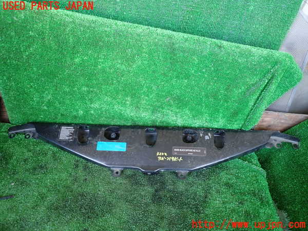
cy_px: 116
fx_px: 222
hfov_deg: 69.4
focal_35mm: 25
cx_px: 154
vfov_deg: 54.9
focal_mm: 4.5
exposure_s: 1/40
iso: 200
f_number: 2
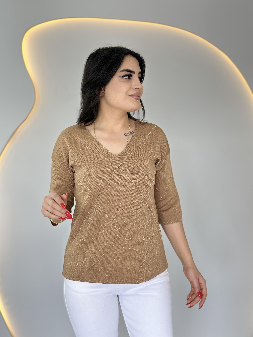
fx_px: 468
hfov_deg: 30.3
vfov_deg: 39.7
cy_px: 168
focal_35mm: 48
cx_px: 126
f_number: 1.78
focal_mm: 6.86
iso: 64
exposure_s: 1/110
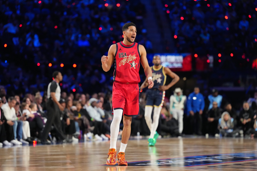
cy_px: 86
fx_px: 1085
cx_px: 128
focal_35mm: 152
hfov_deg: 13.5
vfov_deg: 9.0
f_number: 2.5
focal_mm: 150
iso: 5000
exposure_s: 1/2000
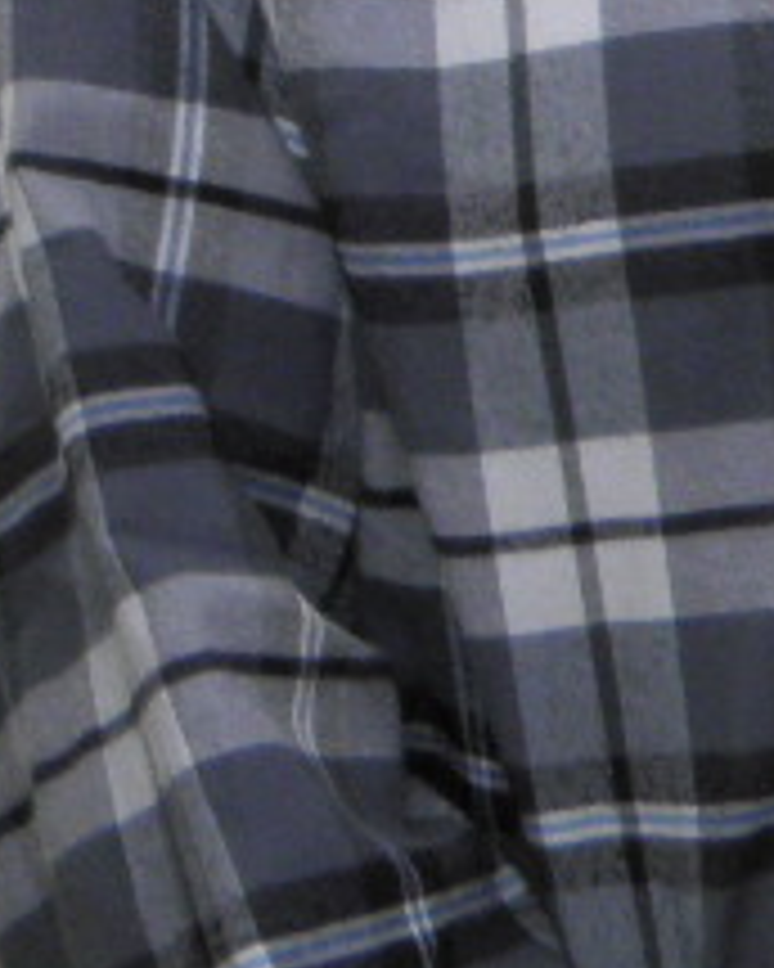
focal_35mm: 163
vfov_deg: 10.7
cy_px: -1031
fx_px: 4667
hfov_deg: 9.2
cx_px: -428
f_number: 5.7
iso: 50
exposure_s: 1/320
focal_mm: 4.9
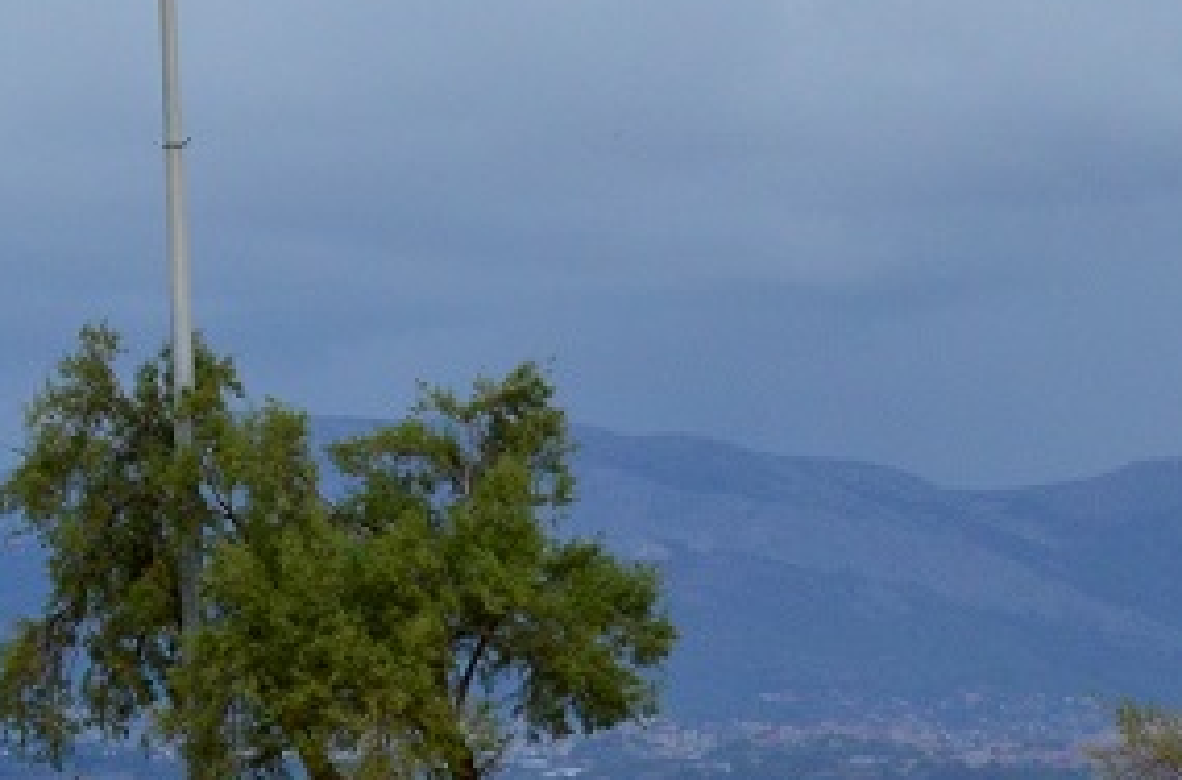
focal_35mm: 369
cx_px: -531
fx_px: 12075
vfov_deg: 3.7
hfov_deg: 5.6
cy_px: 141
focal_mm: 70
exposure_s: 1/8000
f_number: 4.5
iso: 900
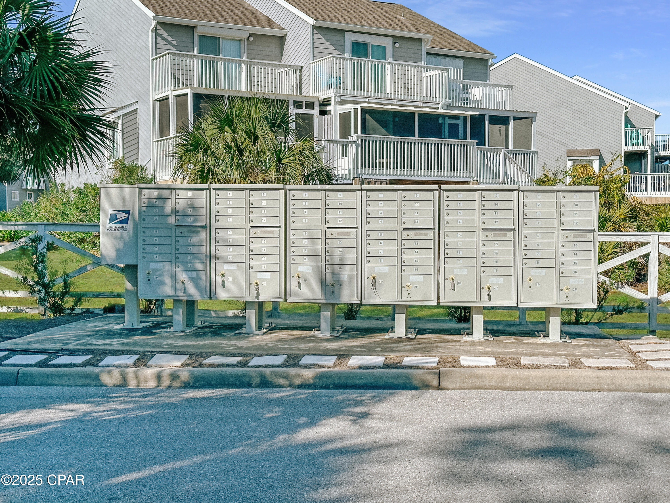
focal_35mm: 48
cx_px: 335
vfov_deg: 30.3
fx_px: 929
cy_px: 252
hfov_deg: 39.7
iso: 64
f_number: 1.8
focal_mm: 6.86
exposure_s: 1/7100
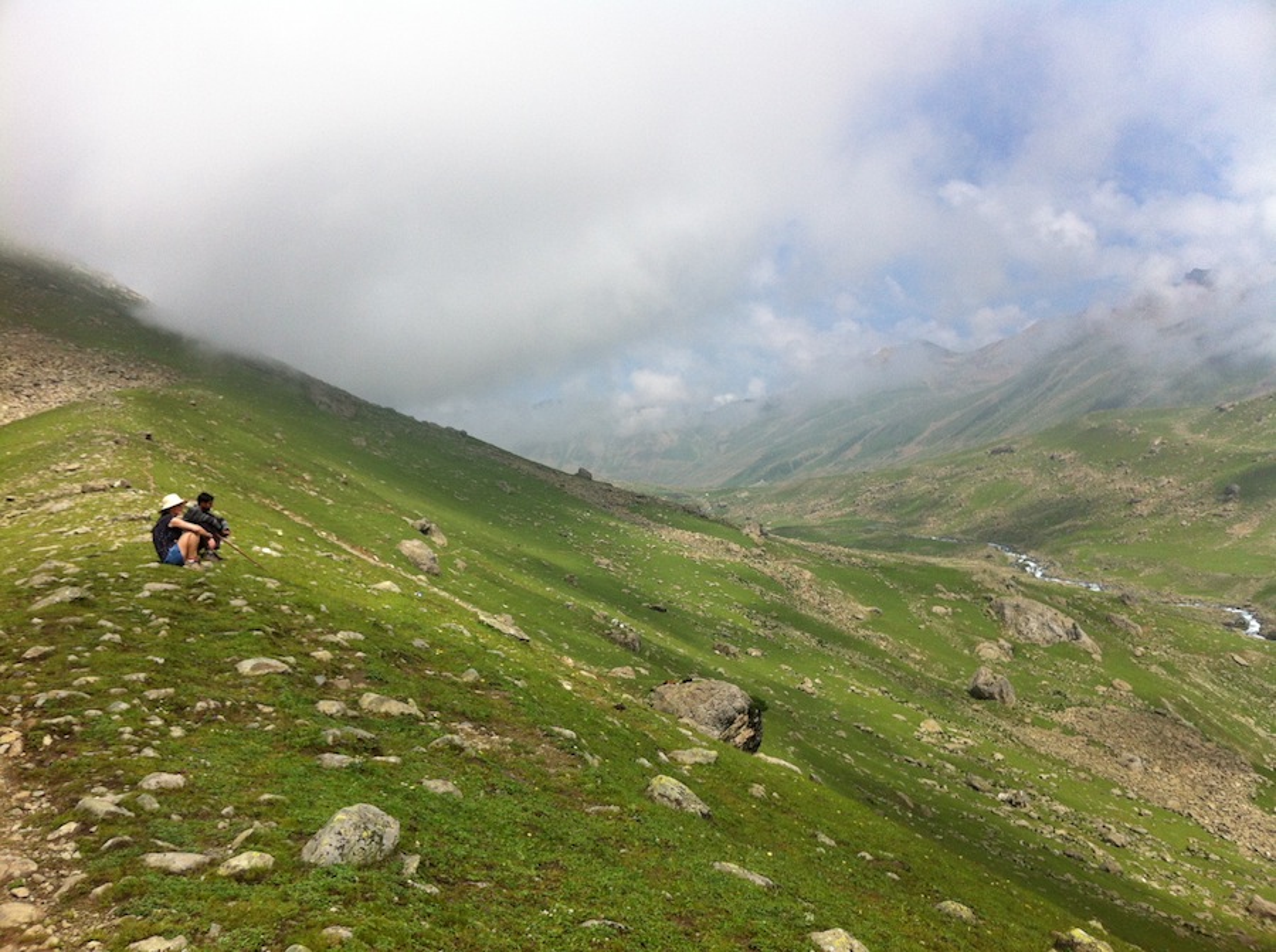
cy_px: 476
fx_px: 1288
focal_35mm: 35
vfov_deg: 40.6
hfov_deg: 52.7
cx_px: 638
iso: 80
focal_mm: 3.85
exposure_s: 1/2011
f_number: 2.8
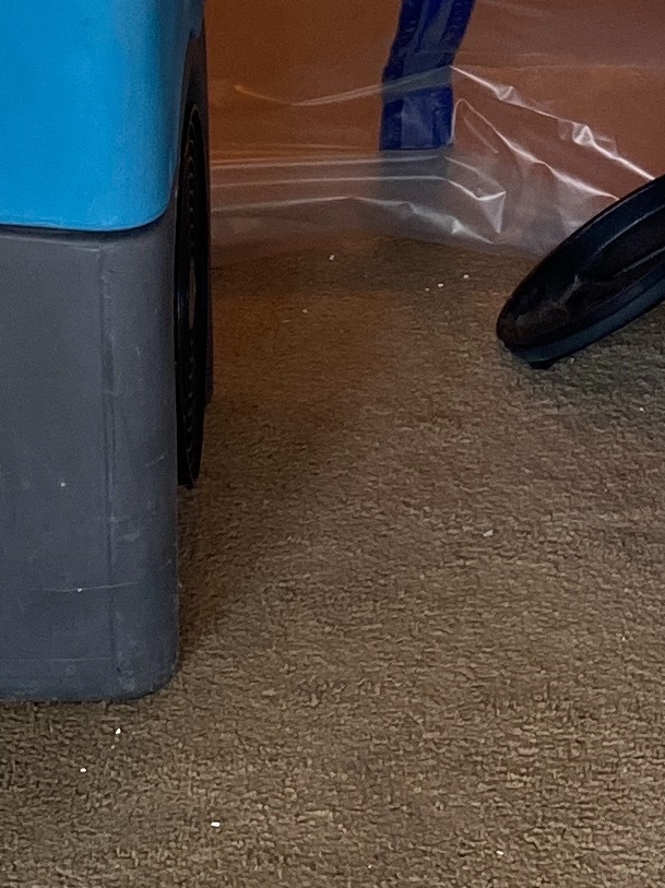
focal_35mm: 129
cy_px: -425
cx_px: 575
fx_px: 3307
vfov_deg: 14.3
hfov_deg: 11.4
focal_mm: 4.25
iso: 100
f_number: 1.8
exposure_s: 1/60
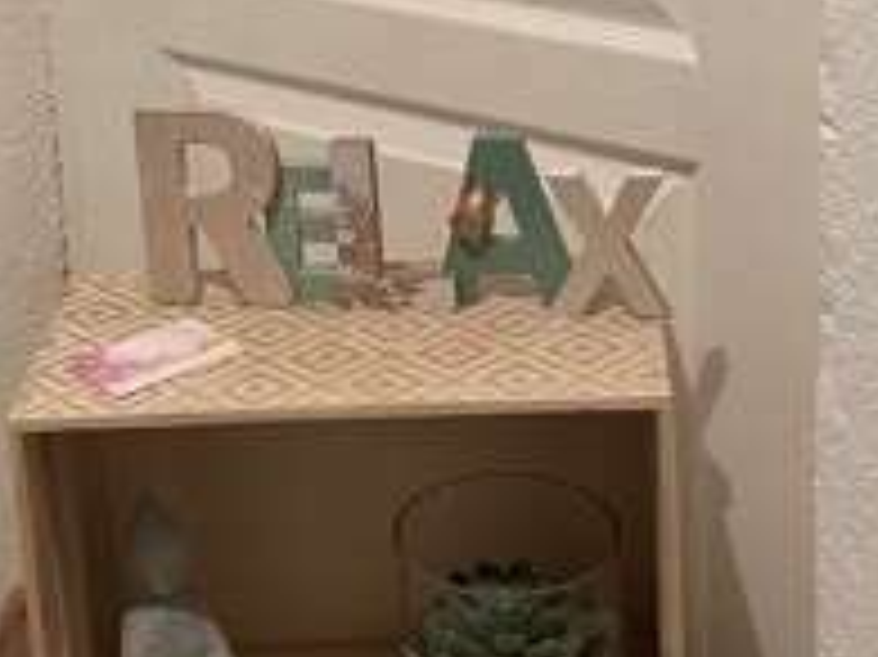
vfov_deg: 22.1
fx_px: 1622
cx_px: 351
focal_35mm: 64
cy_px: 0
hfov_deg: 30.2
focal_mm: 4.2
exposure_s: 1/50
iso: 100
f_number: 1.6
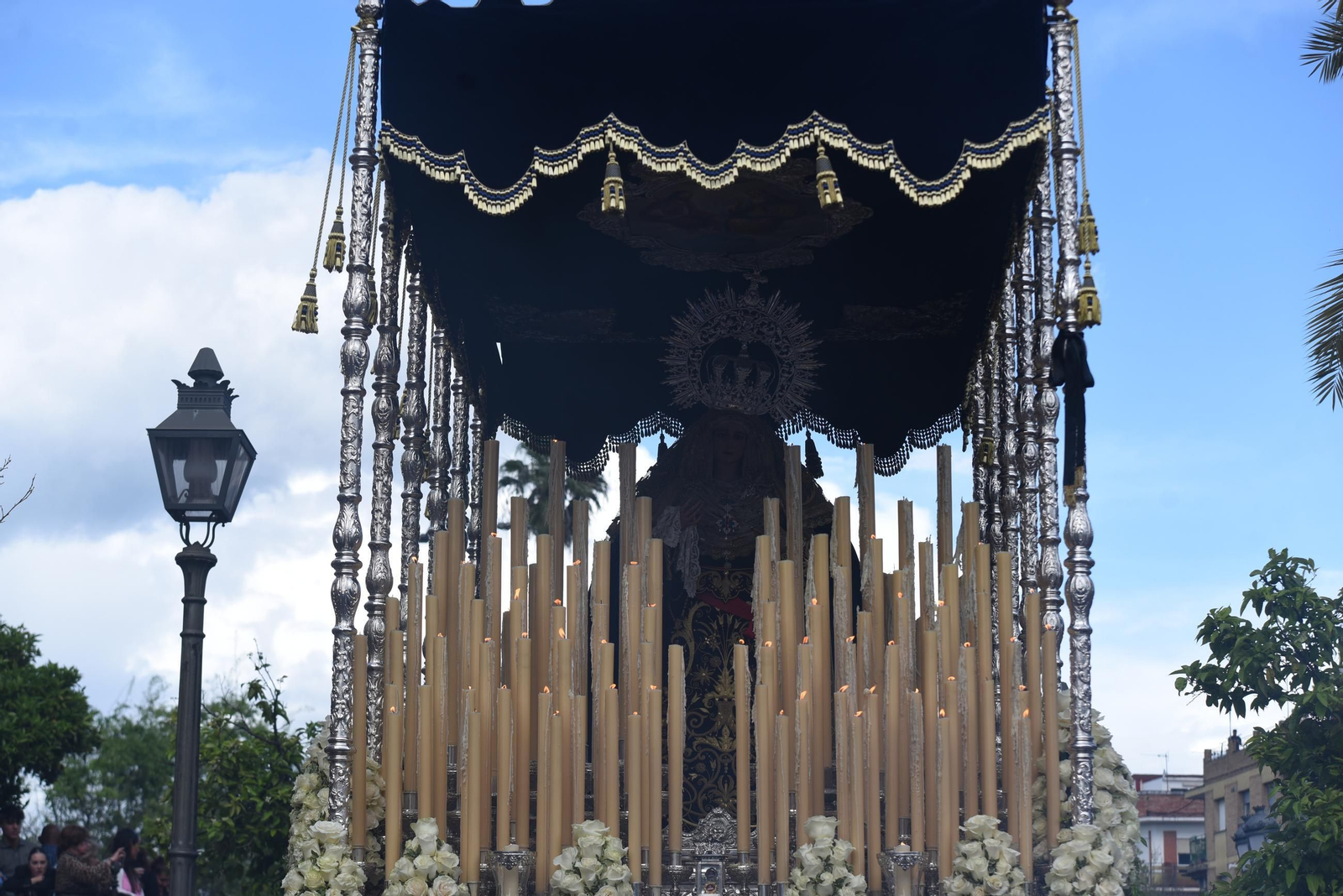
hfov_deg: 28.8
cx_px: 672
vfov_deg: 19.5
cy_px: 448
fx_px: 2612
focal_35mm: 70
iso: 100
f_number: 5
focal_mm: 70
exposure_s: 1/320
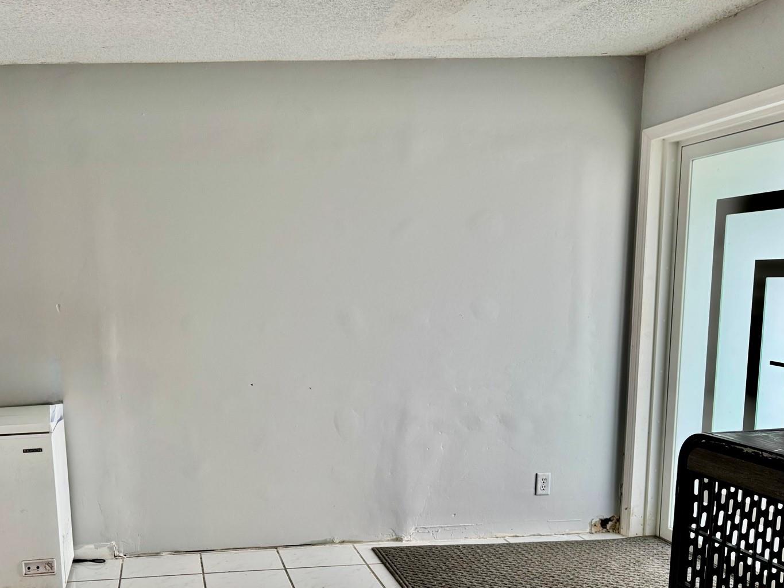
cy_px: 418
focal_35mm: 36
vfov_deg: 38.9
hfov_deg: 49.8
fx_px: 815
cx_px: 221
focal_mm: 6.76
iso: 200
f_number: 1.78
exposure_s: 1/120
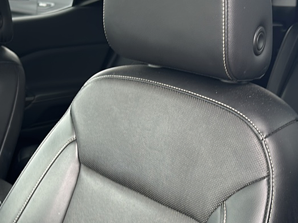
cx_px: 114
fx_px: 396
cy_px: 139
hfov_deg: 41.0
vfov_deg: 31.4
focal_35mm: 46
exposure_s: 1/97
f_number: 1.78
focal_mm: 6.86
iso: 64
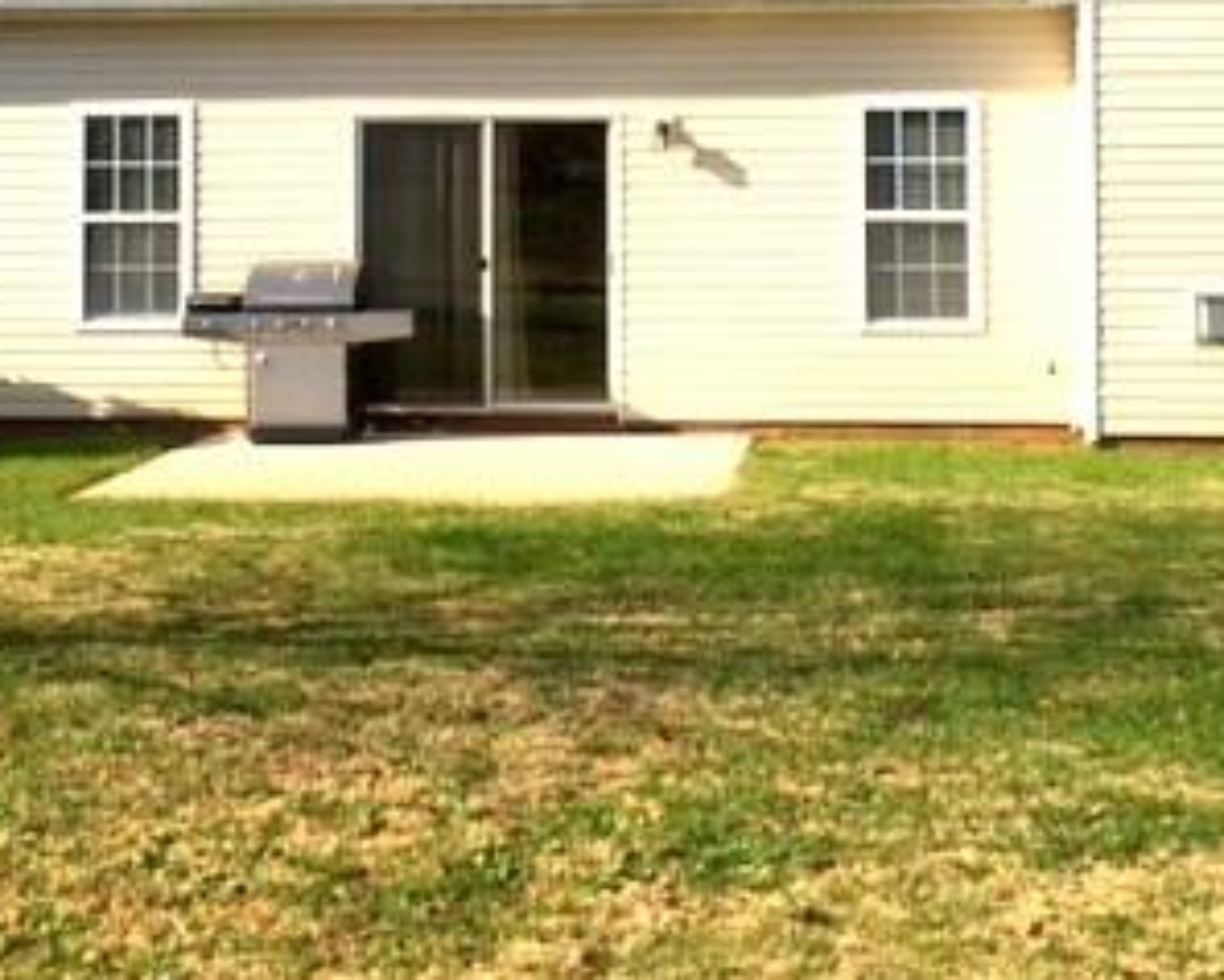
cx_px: 664
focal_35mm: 61
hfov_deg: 30.9
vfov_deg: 24.5
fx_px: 2211
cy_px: 144
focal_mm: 4.15
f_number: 2.2
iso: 32
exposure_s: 1/1647
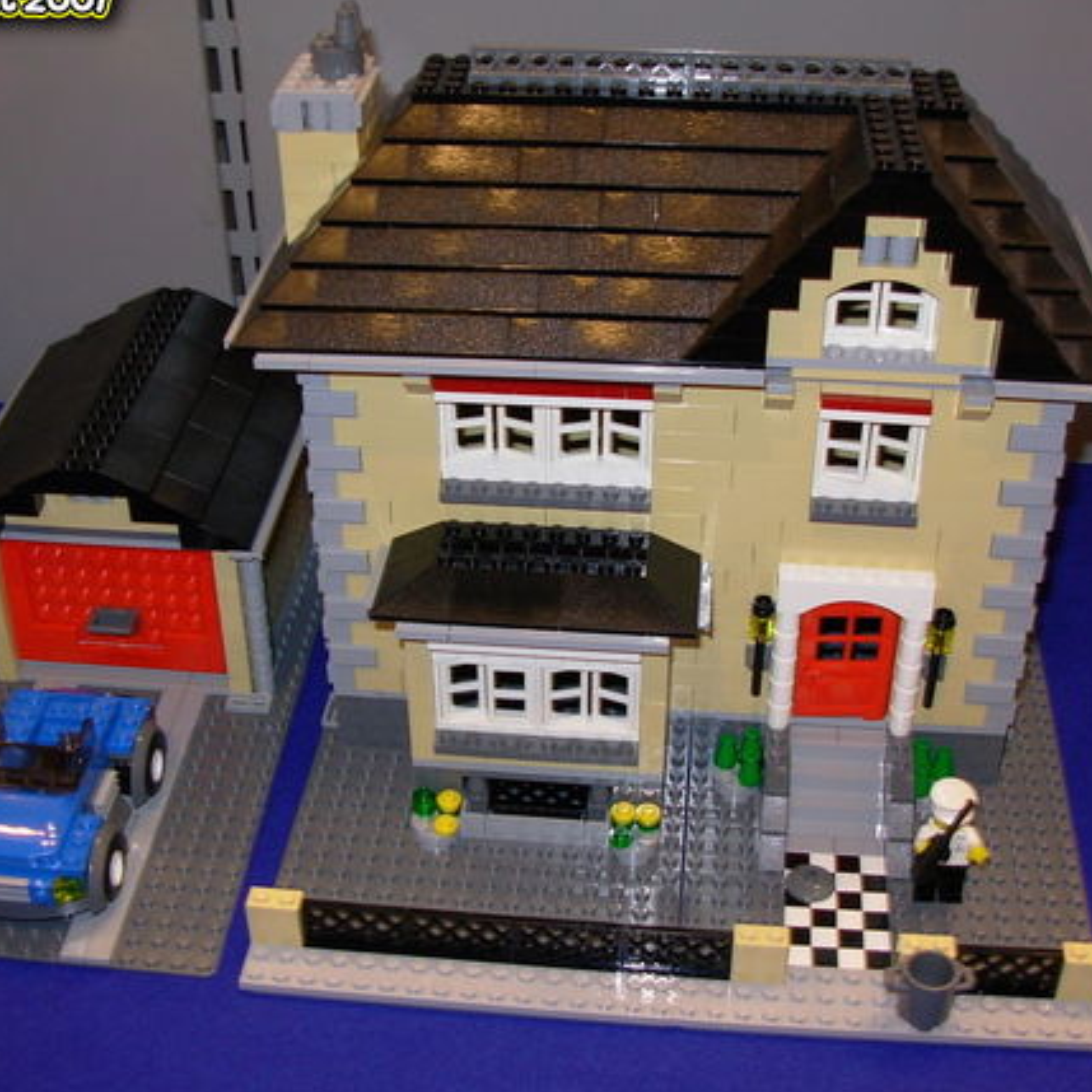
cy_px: 545
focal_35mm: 47
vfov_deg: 36.1
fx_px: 1677
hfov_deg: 36.0
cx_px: 507
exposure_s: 1/32
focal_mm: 6.3
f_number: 2.9
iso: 50
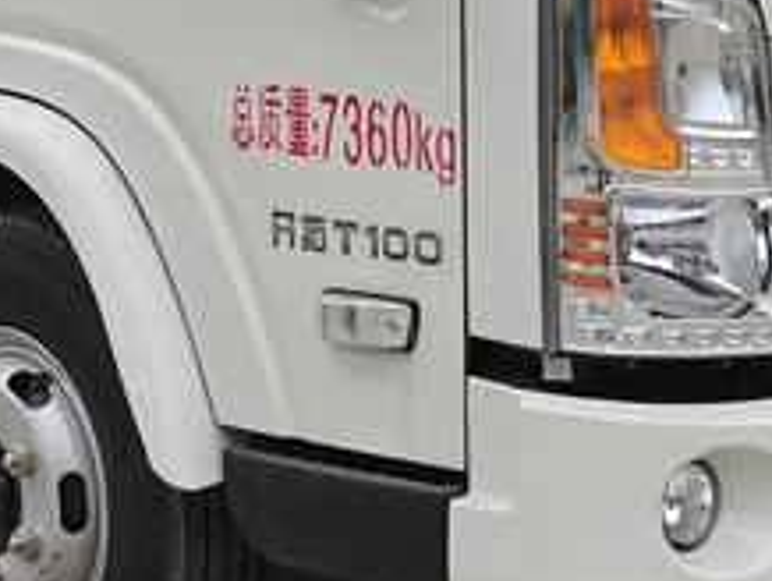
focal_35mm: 131
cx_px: 174
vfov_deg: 11.0
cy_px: -239
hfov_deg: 15.0
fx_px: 2925
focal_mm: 5.58
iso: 50
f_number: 1.8
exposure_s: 1/139
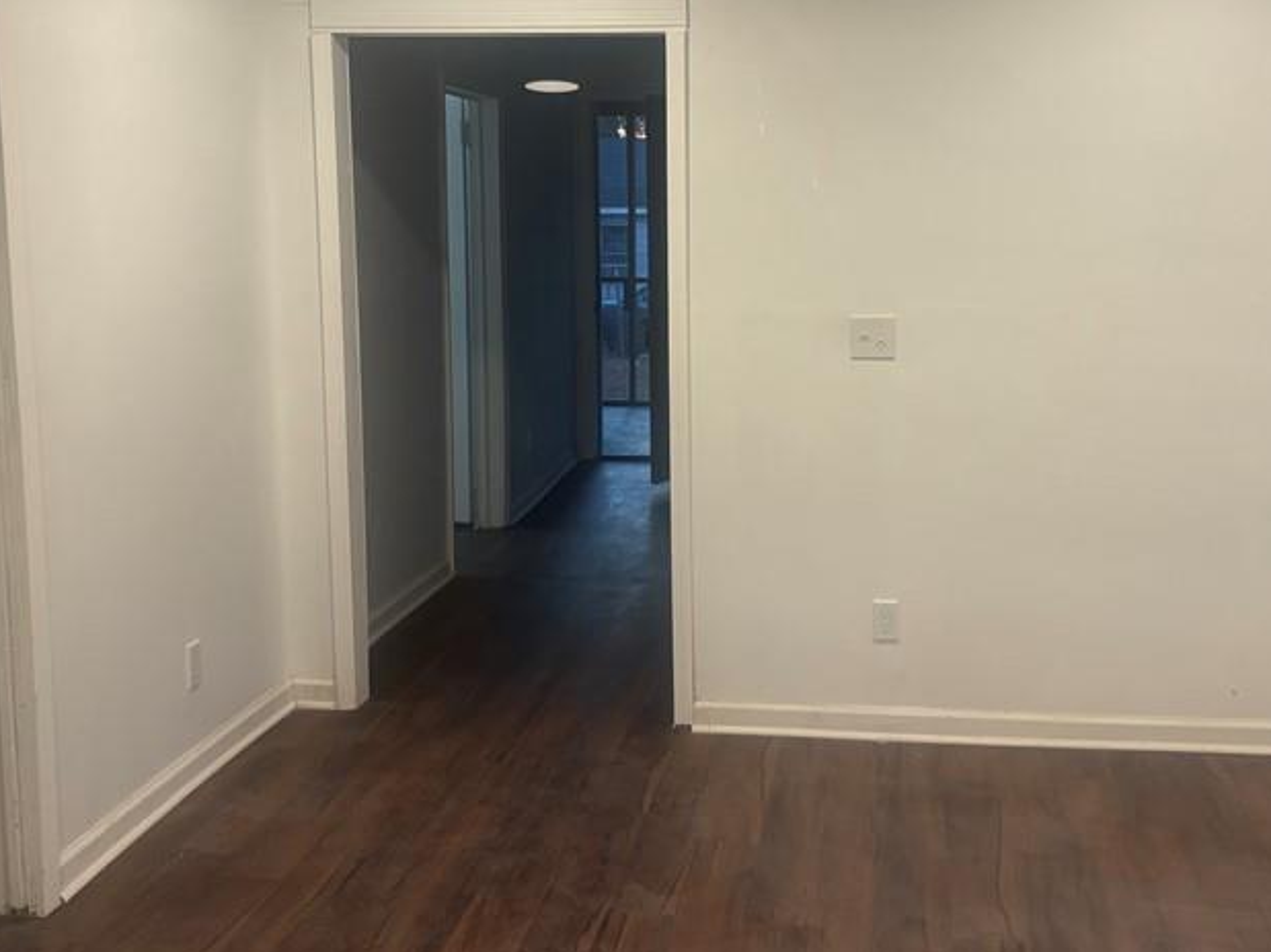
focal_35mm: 43
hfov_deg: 43.8
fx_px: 1579
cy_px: 308
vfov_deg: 33.3
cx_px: 708
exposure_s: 1/60
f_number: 1.6
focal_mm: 5.96
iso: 100
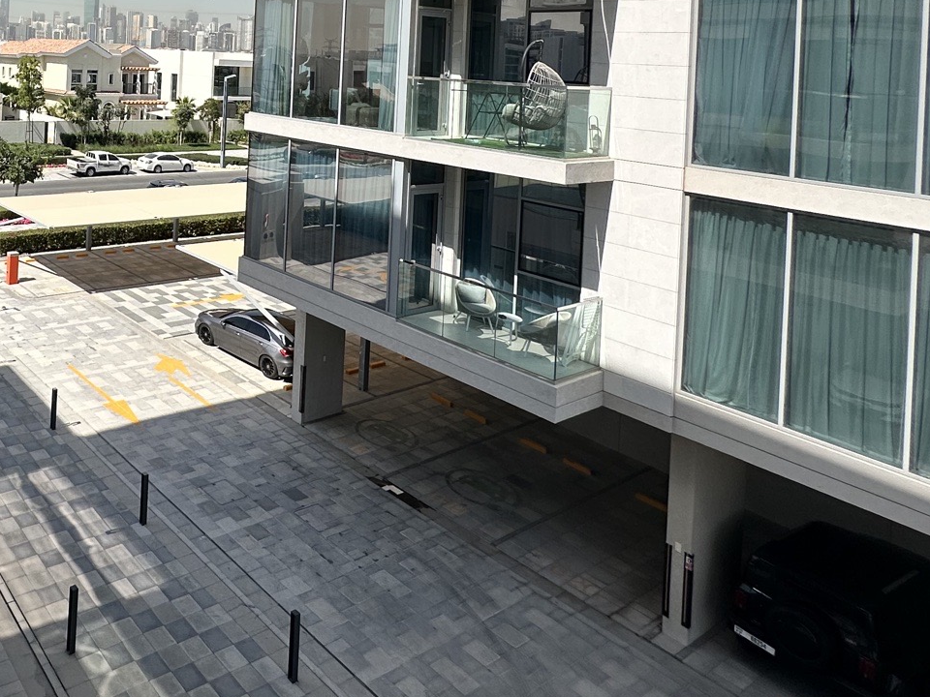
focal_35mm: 28
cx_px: 76
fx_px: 752
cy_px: 44
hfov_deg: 54.4
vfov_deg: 44.3
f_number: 2.2
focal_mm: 2.22
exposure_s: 1/2747
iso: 50
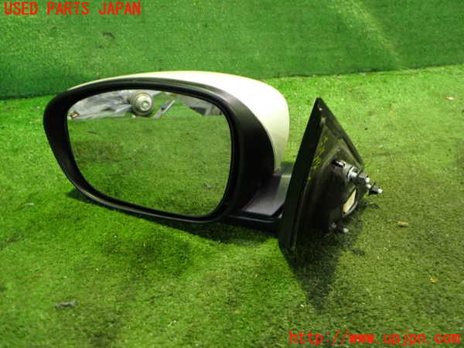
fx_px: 402
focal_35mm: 30
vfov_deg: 46.8
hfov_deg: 60.0
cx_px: 232
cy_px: 174
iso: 800
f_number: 2.3
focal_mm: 5.4
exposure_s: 1/25
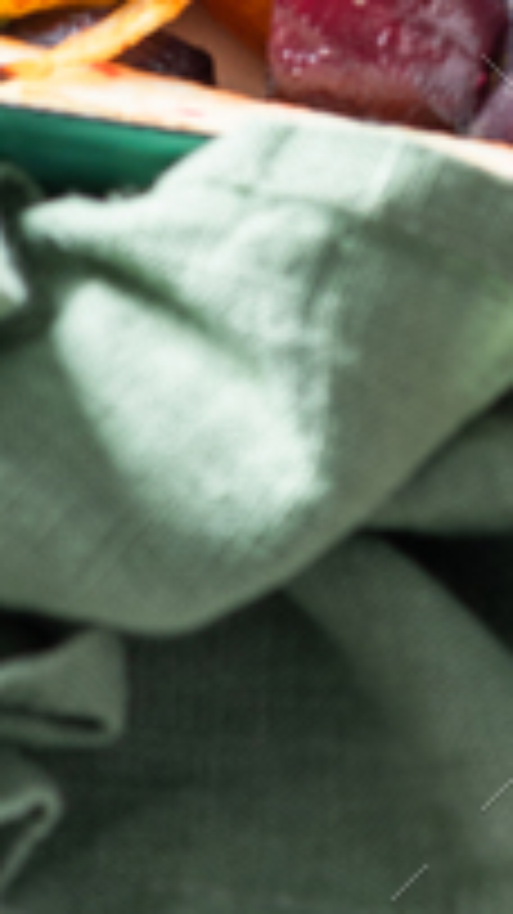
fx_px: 11598
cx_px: 162
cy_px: -955
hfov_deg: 2.5
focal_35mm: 479
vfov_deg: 4.4
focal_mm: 105
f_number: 11
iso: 80
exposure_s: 1/160
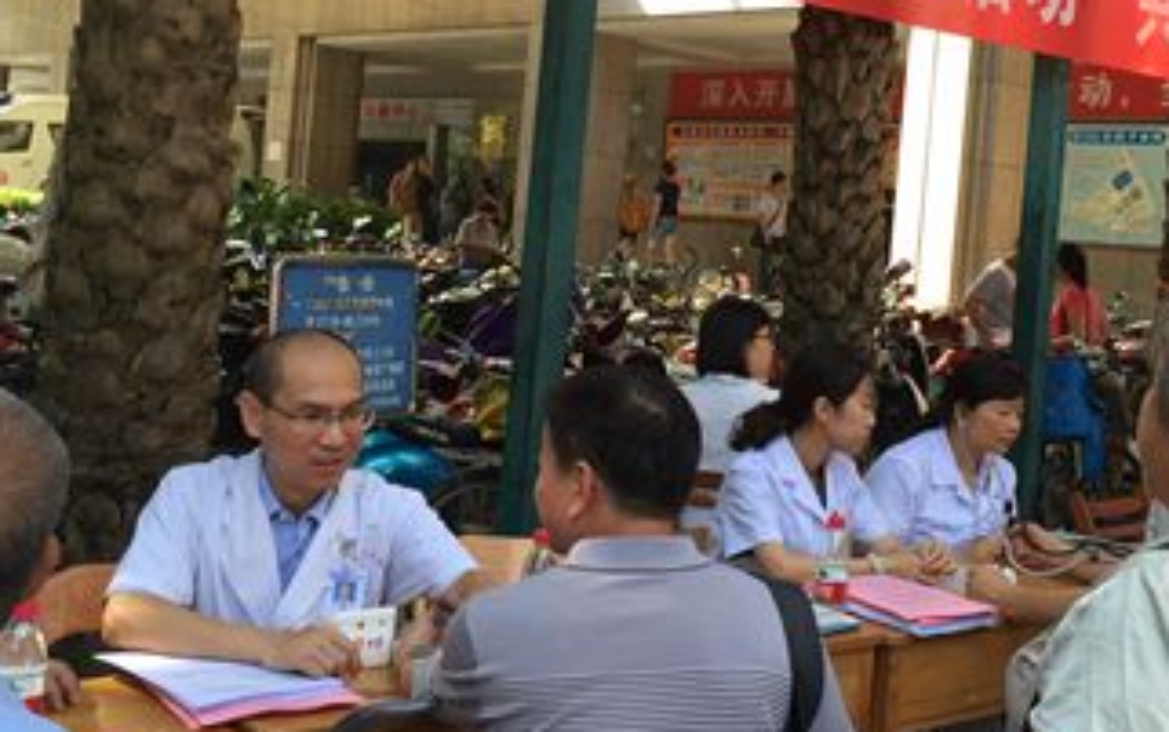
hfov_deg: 39.2
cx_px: 763
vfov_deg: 25.3
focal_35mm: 51
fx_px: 1626
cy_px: 262
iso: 32
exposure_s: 1/168
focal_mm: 4.15
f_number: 2.2
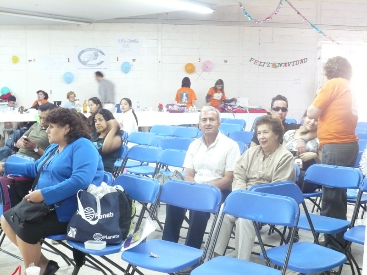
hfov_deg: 42.1
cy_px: 138
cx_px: 184
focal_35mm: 45
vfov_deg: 32.2
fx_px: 477
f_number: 3.2
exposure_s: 1/8
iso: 400
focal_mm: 7.5
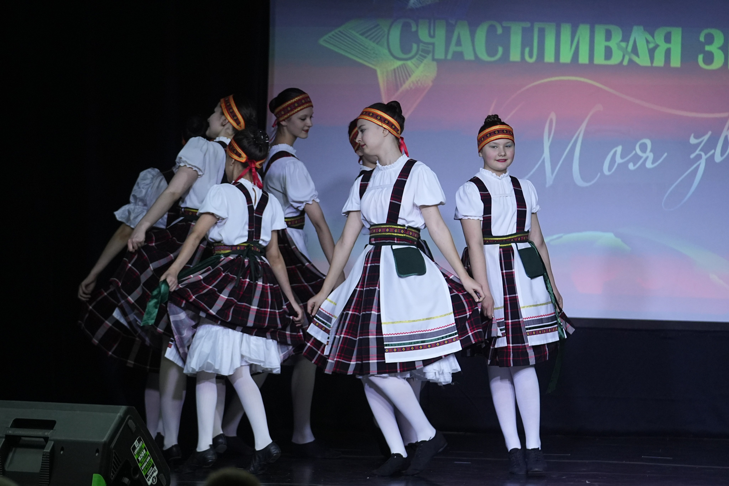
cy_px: 243
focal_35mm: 204
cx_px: 364
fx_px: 4131
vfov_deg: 6.7
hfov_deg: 10.1
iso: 2000
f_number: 2.8
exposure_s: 1/400
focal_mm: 136
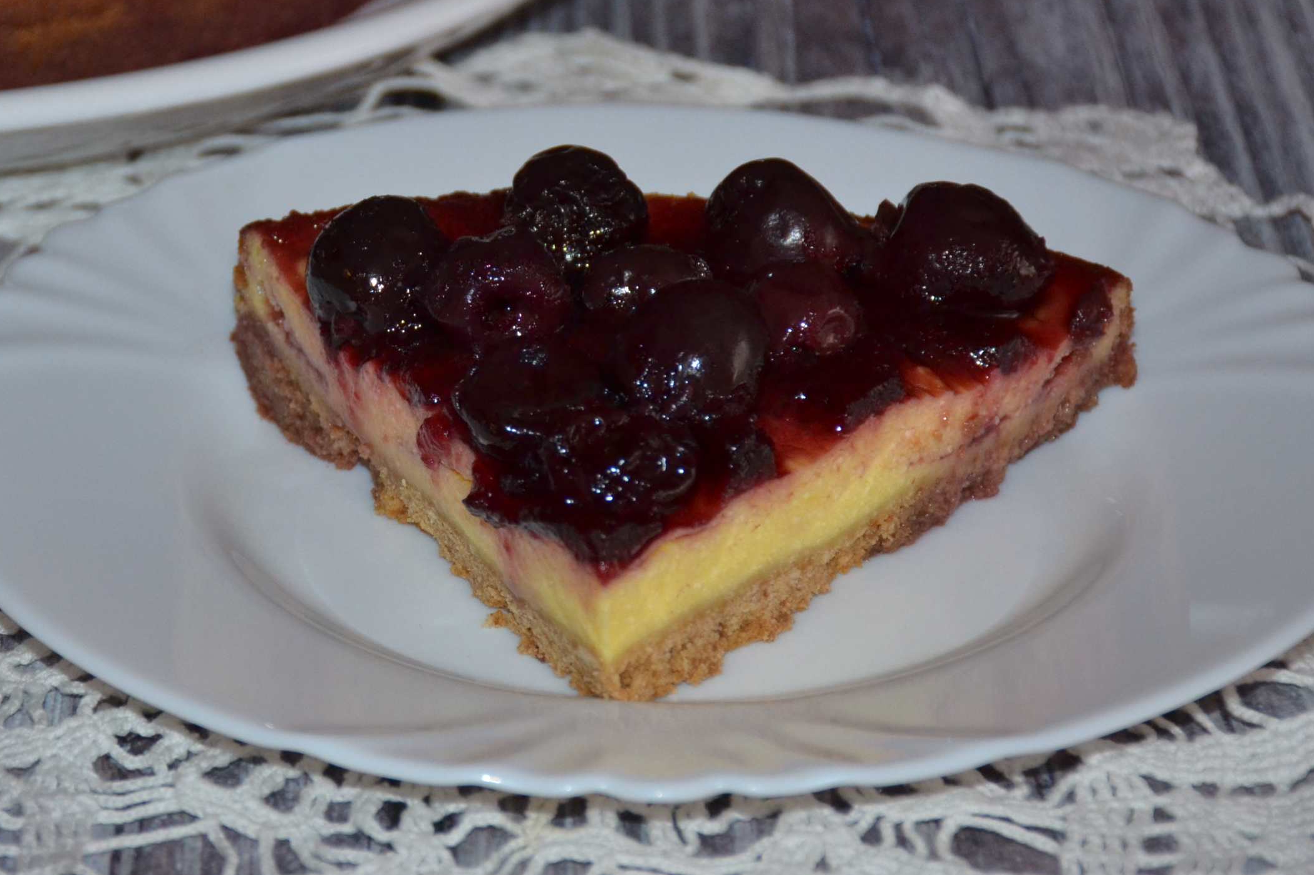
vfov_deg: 7.9
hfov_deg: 11.9
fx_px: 6313
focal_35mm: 173
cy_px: 334
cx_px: 424
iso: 800
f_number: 5
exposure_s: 1/30
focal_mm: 70
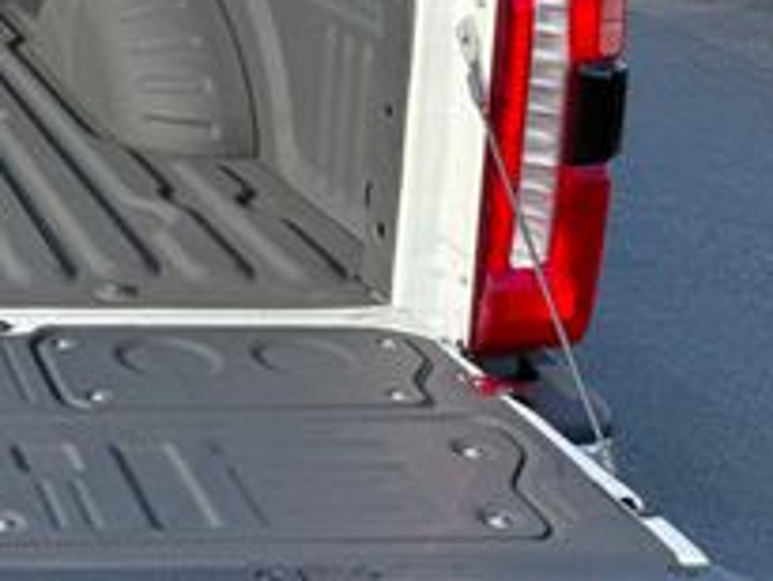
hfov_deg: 22.5
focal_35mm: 75
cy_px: 38
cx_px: -302
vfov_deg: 19.2
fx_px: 1676
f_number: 1.78
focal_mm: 6.76
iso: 80
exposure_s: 1/1812
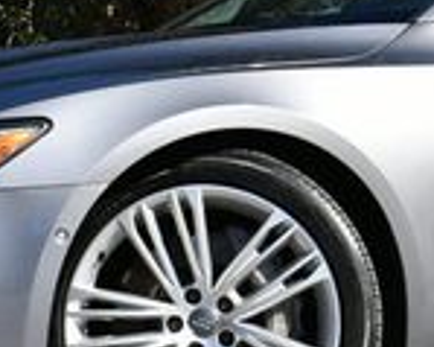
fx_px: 2067
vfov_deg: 9.5
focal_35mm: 161
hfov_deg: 11.9
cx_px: 434
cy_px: -26
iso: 110
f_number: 8
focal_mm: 20
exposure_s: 1/250
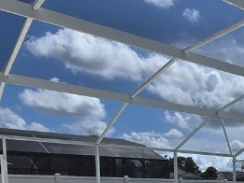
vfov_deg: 25.7
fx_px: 360
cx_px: 320
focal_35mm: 51
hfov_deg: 29.7
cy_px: 218
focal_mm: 1.7
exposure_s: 1/2308
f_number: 2.2
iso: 25
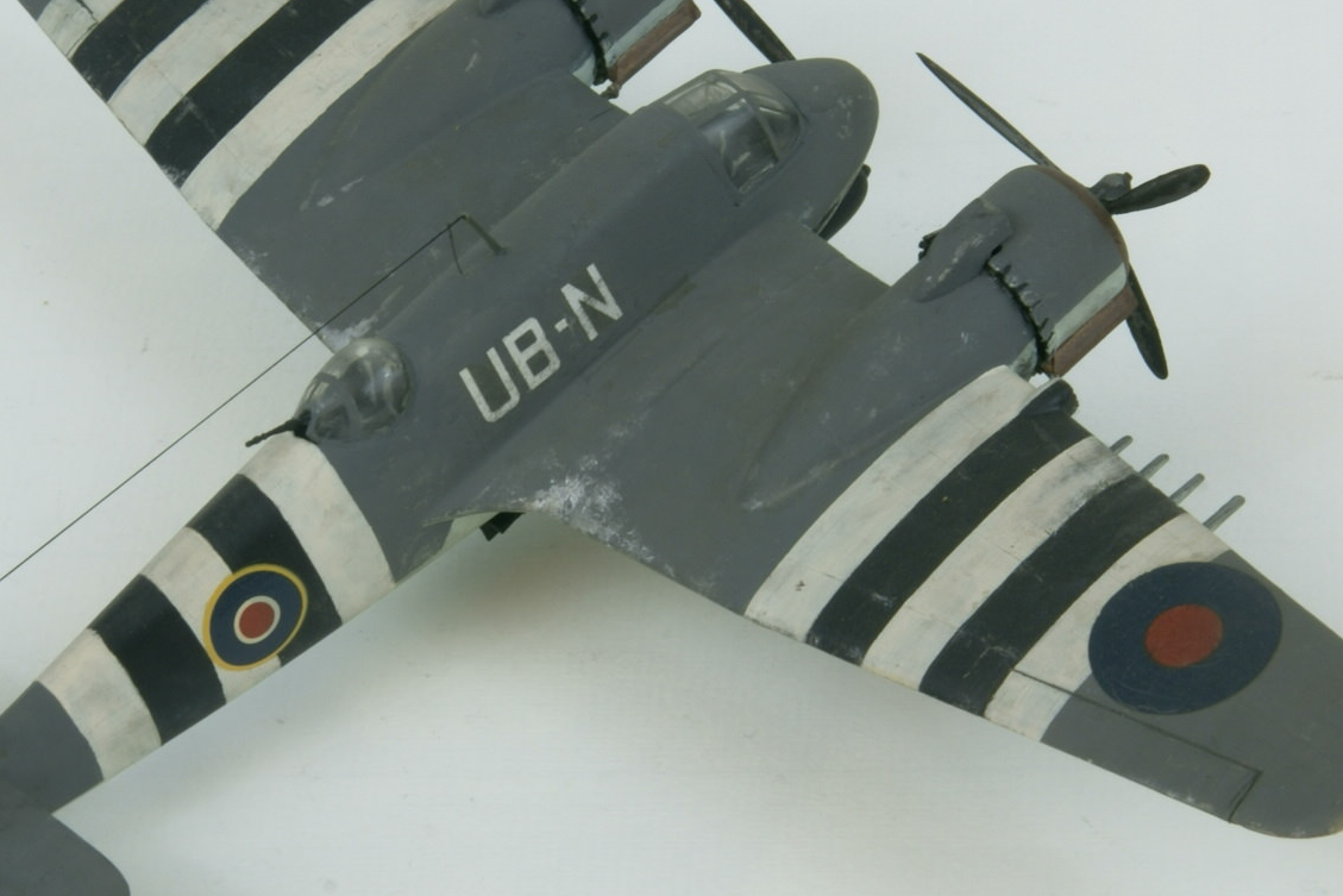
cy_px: 402
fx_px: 5708
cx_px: 541
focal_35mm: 153
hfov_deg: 13.4
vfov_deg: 9.0
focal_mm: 60
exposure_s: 1.3
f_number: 29
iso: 80
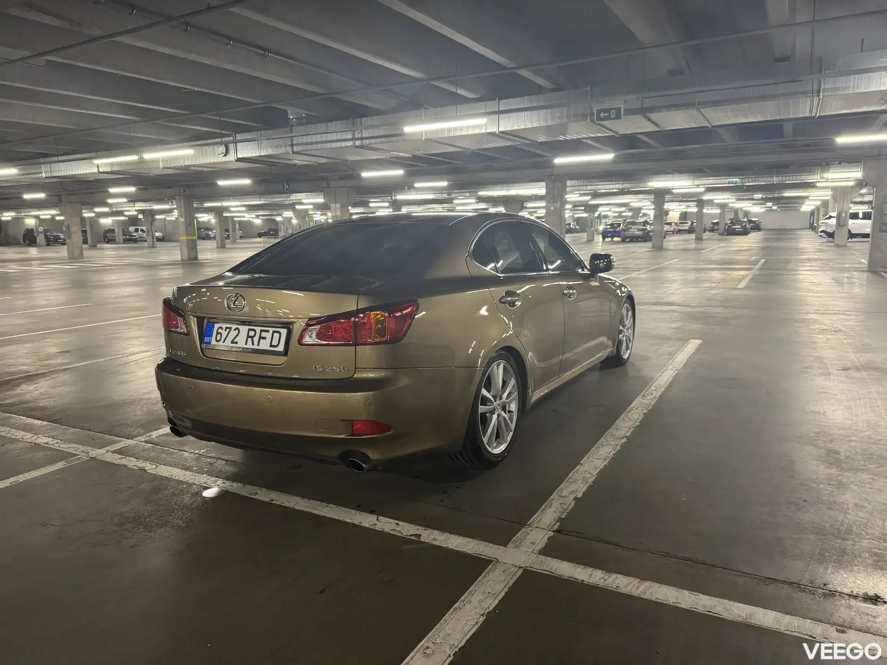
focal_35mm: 24
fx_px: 615
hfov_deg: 71.6
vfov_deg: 56.8
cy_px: 332
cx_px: 444
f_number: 1.78
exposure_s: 1/50
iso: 500
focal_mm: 6.76
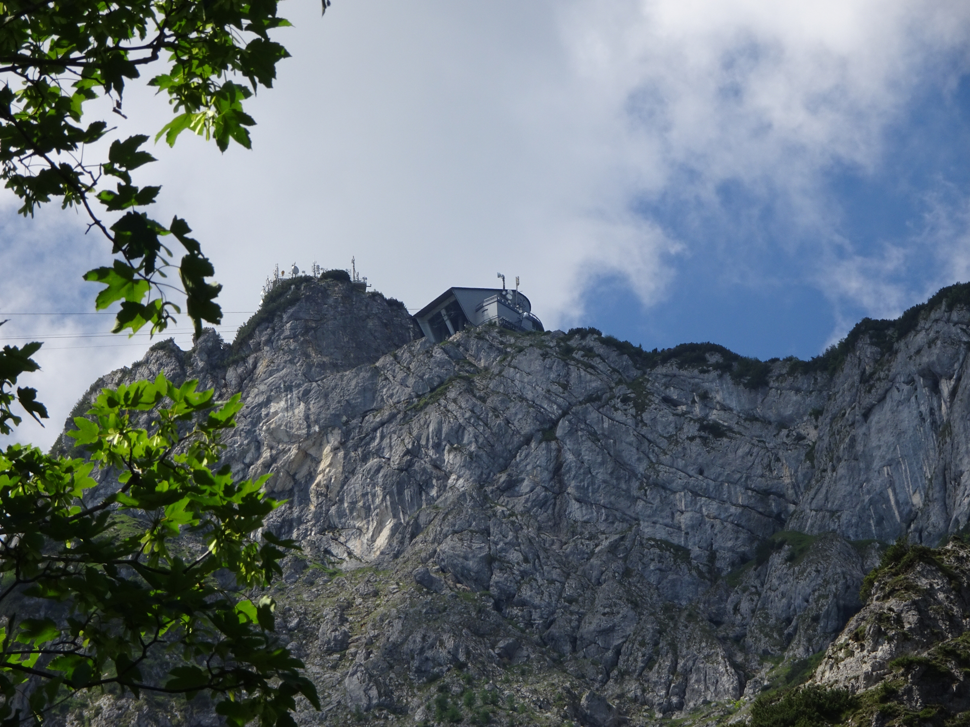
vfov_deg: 7.7
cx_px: 485
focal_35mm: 194
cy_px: 364
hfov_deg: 10.2
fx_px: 5436
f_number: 6.3
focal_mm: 33.17
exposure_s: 1/400
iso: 80
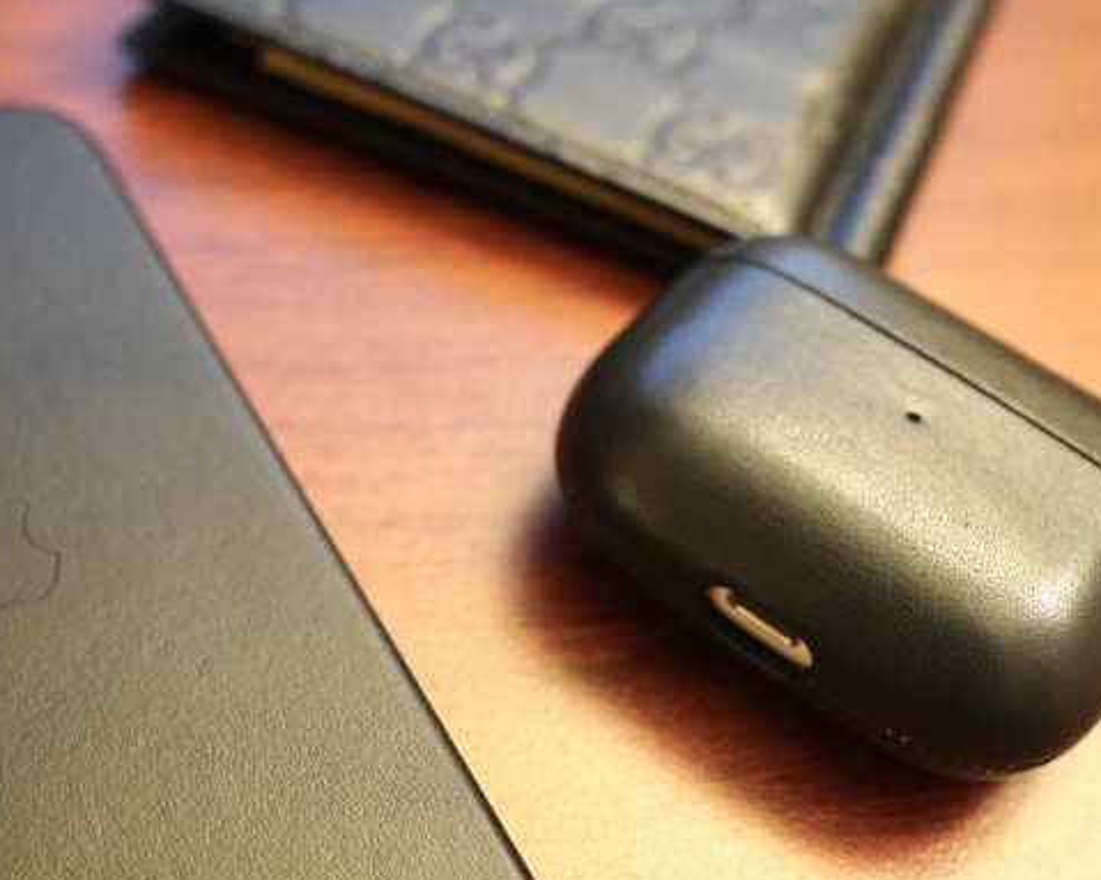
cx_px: 315
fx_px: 1531
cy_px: 520
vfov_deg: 32.0
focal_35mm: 47
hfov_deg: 38.8
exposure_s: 1/60
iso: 1600
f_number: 2.2
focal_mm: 16
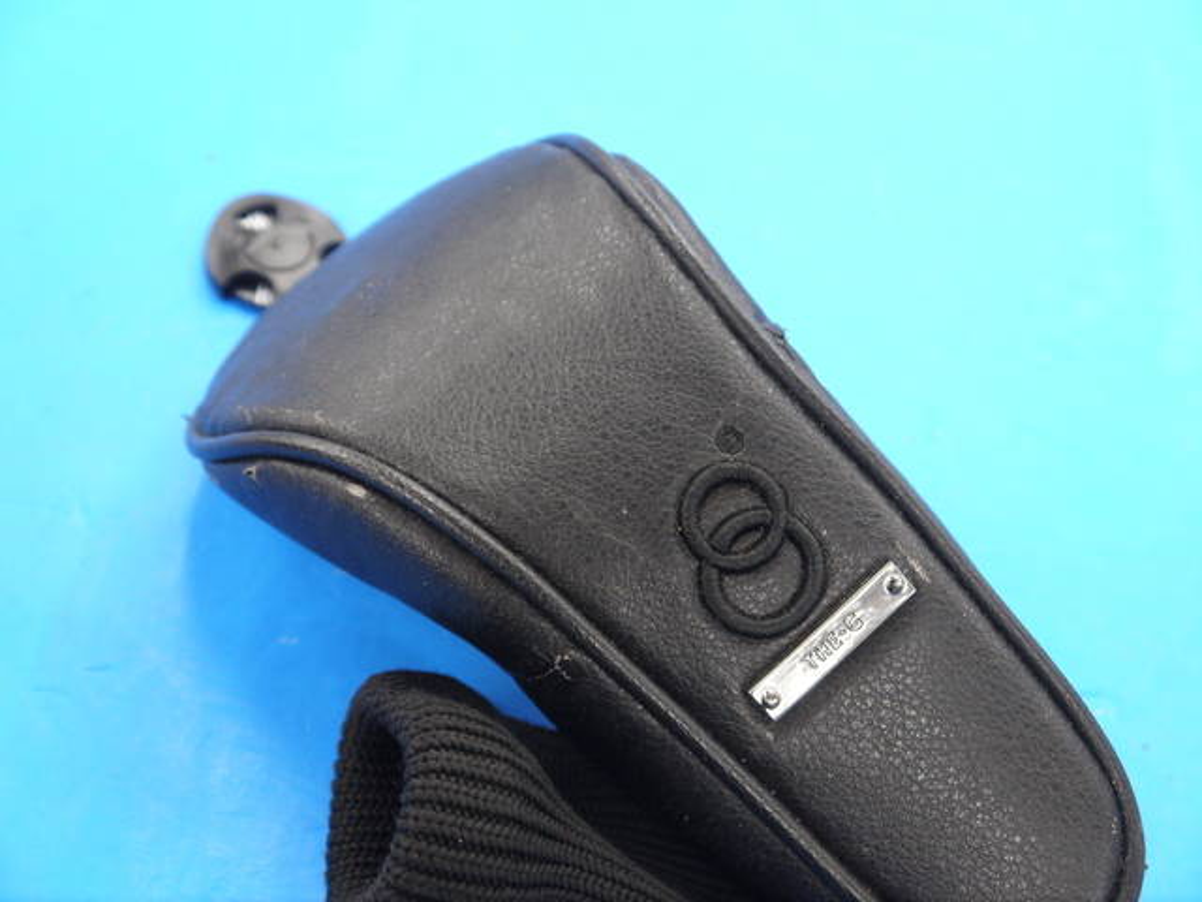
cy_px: 451
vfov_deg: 25.2
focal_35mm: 58
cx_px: 601
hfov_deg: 33.2
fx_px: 2014
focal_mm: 29
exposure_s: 1/60
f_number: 4.9
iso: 800
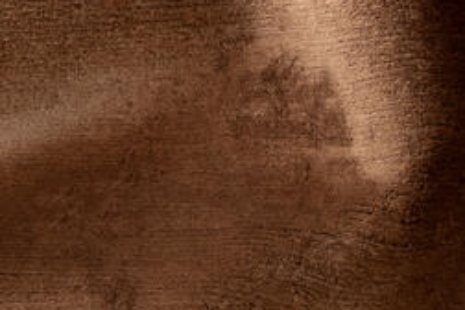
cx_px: 816
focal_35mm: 150
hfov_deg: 12.6
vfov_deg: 9.0
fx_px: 1937
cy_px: -103
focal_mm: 28
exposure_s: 1/25
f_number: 10
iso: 1250
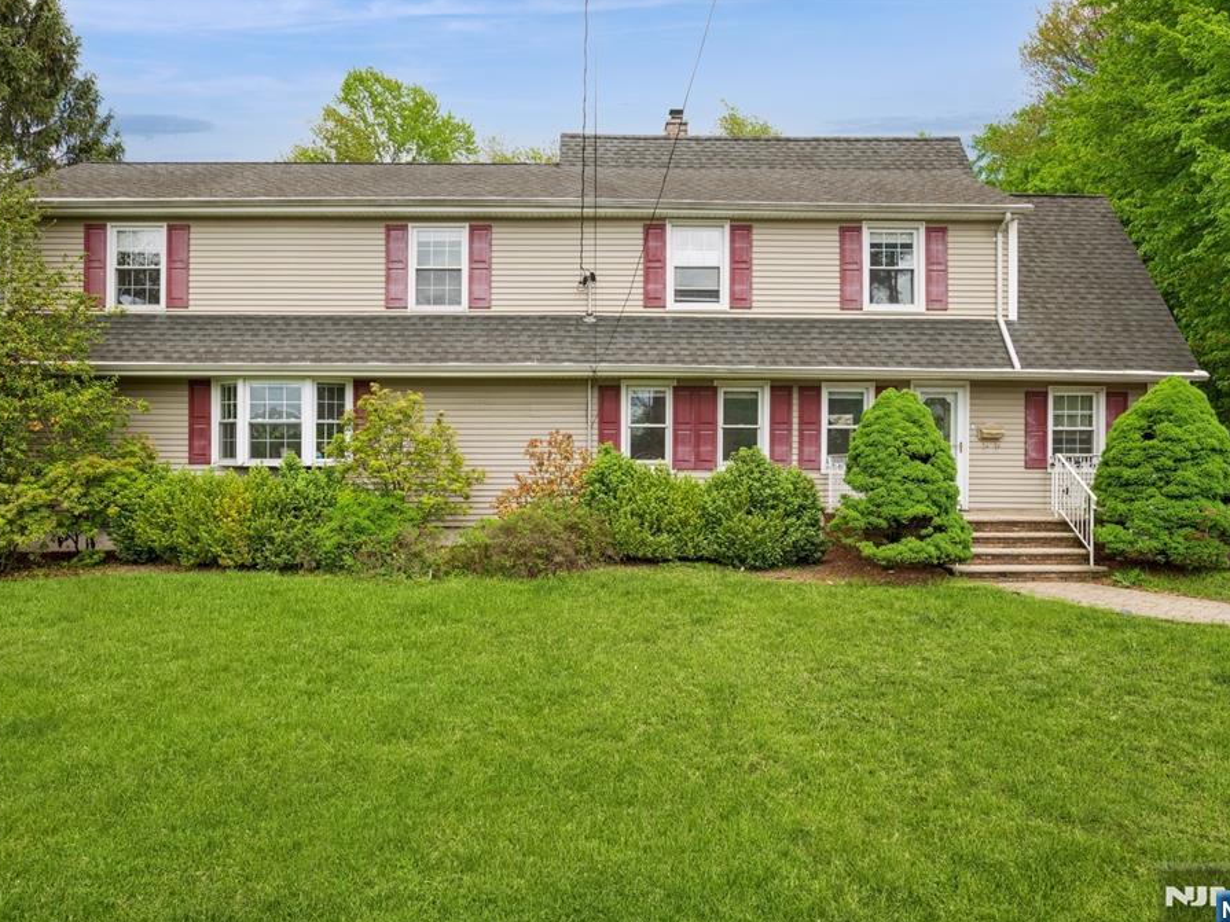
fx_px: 782
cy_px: 460
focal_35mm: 22
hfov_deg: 76.4
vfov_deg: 61.1
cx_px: 595
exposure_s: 1/100
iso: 400
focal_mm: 20
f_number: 8
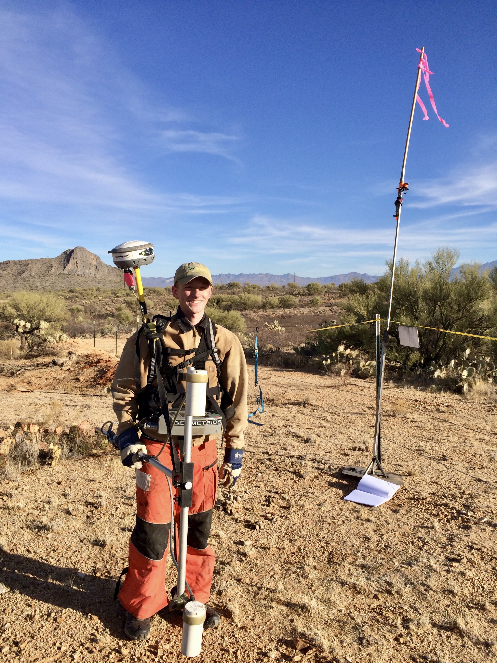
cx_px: 248
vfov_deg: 61.7
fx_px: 555
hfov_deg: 48.2
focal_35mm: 29
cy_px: 332
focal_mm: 4.15
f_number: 2.2
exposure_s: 1/2283
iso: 32
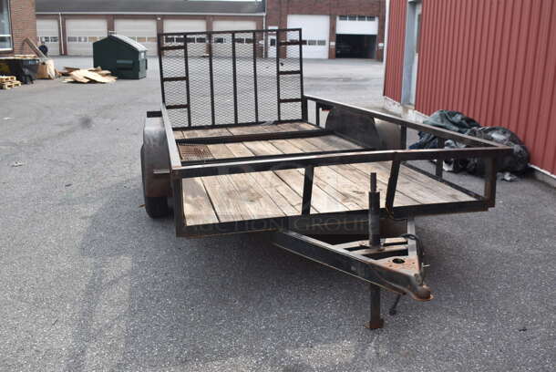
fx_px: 557
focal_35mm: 36
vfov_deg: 37.0
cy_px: 186
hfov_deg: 53.1
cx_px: 278
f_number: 7.1
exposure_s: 1/320
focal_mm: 24
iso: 200
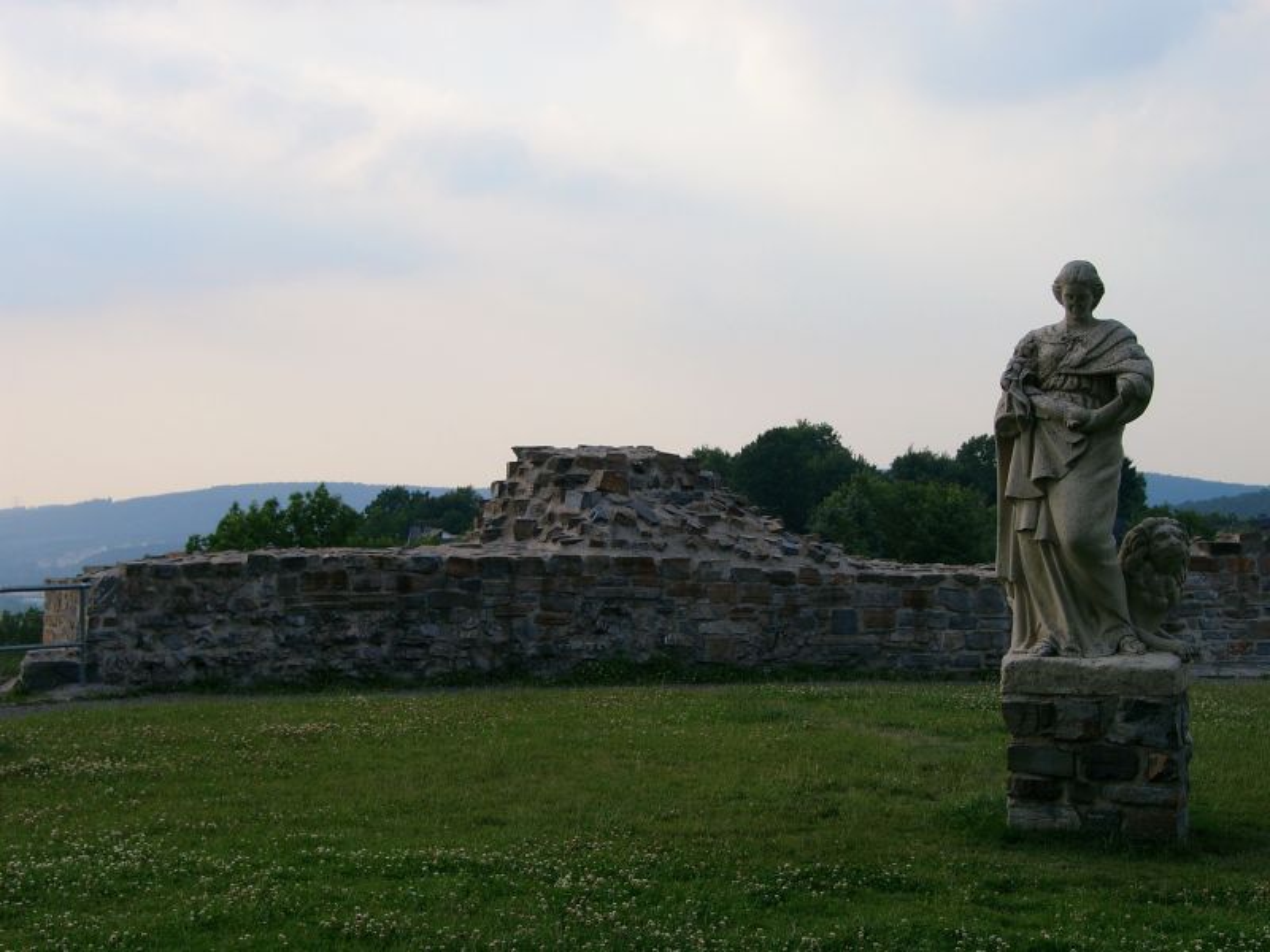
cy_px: 476
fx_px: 2348
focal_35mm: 64
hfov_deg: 30.3
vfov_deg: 22.9
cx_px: 635
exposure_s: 1/324
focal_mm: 13.35
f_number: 4
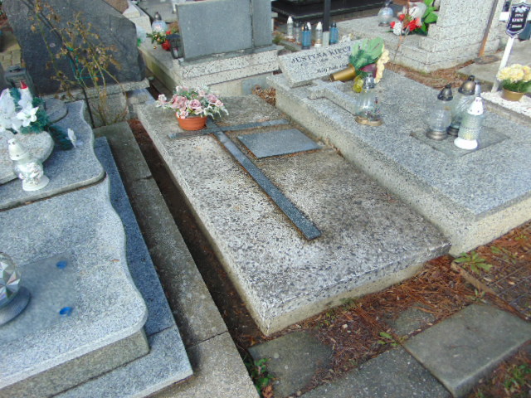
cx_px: 266
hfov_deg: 69.4
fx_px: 383
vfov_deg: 54.9
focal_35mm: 25
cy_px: 199
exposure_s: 1/320
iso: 80
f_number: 3
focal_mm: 4.5
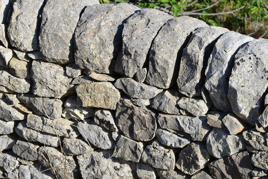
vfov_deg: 5.4
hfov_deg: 8.1
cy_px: 142
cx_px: 229
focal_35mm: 253
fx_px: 1883
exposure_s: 1/160
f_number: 11
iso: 200
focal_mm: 122
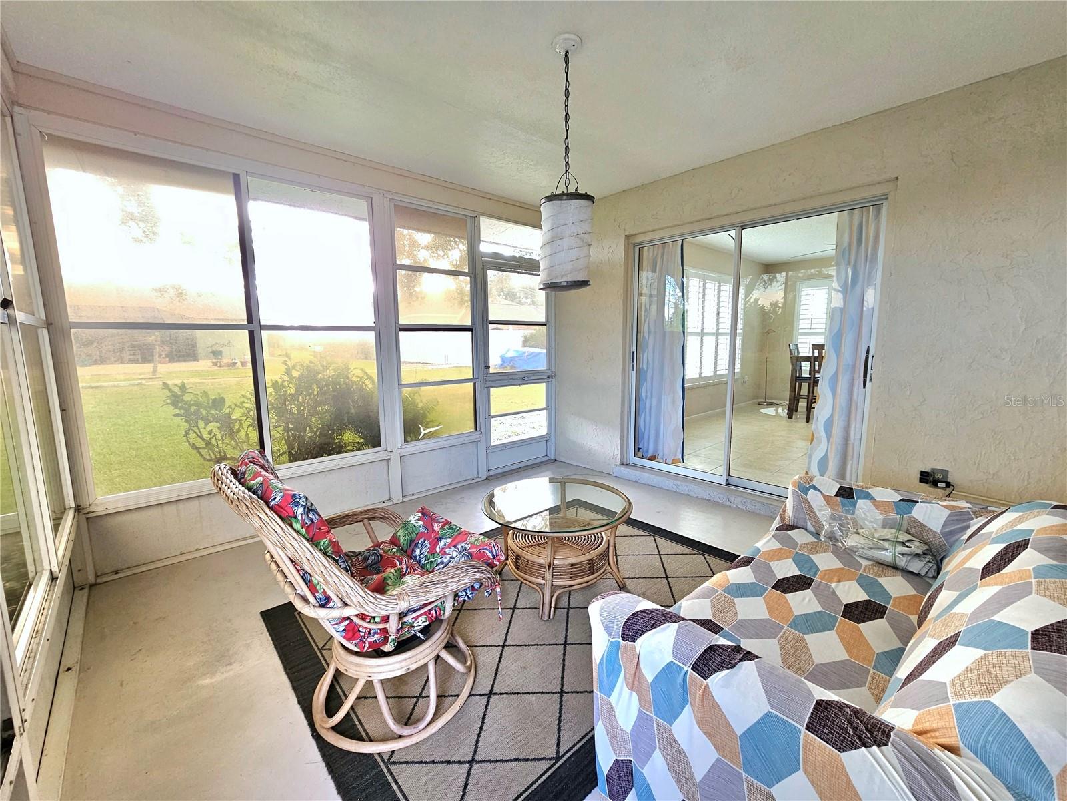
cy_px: 400
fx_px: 401
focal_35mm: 13
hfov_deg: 106.2
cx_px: 534
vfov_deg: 89.9
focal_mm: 2.2
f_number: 2.2
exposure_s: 1/77.5
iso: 200
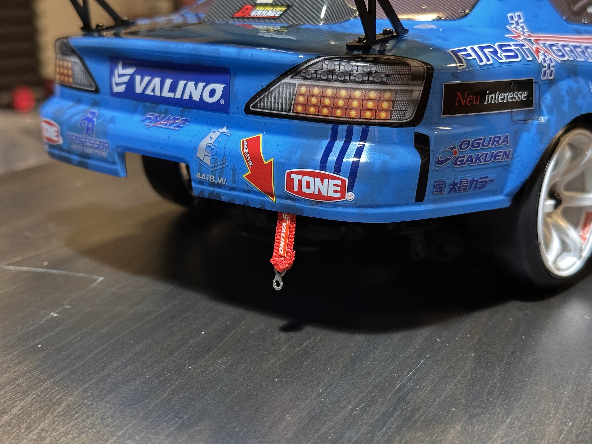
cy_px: 222
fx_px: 821
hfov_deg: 39.7
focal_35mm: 48
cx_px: 296
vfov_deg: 30.3
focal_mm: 6.86
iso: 320
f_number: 1.78
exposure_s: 1/33
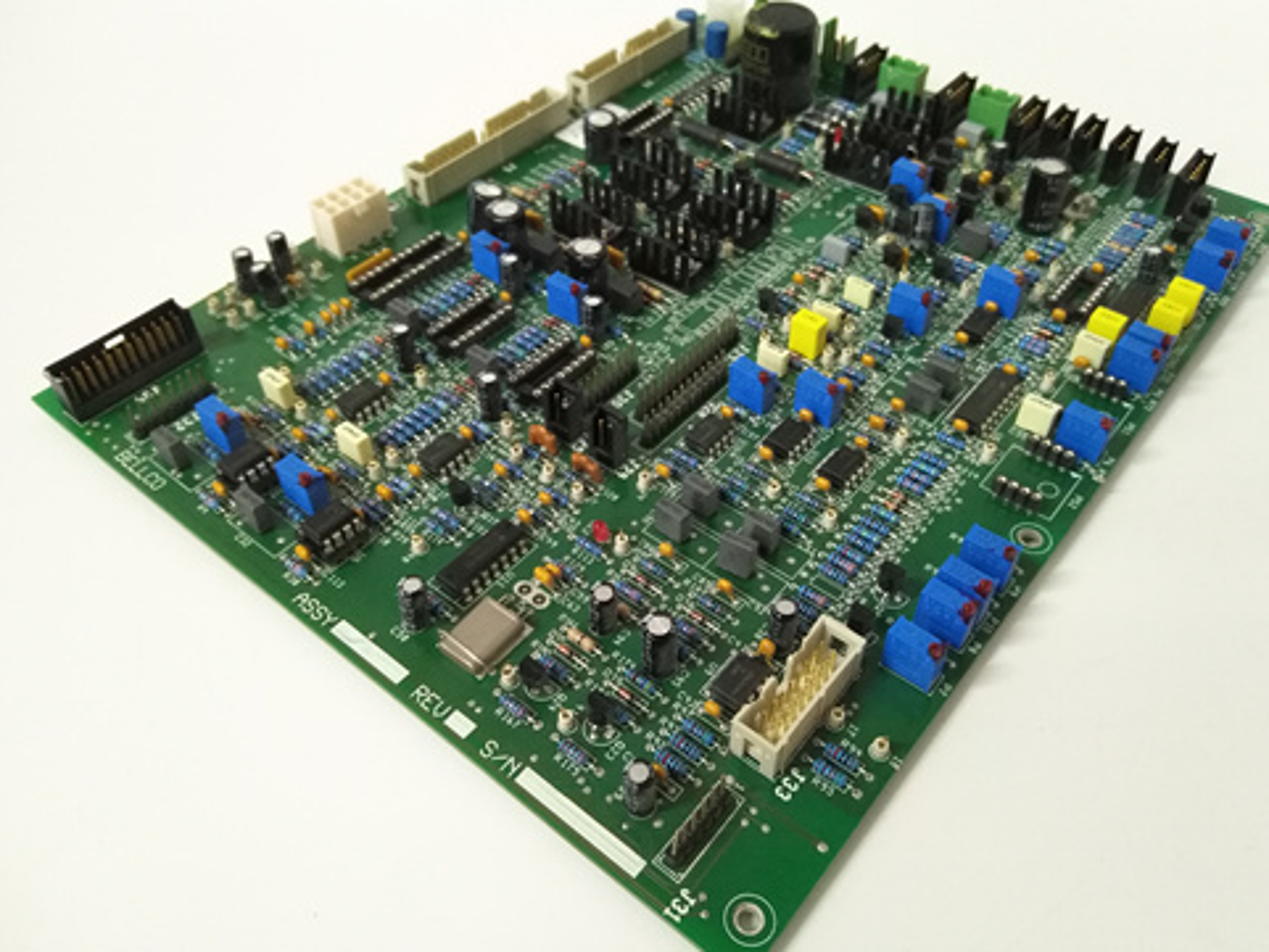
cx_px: 641
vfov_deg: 51.4
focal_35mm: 27
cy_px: 468
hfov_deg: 65.3
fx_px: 990
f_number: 1.8
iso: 381
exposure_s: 1/30
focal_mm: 3.63
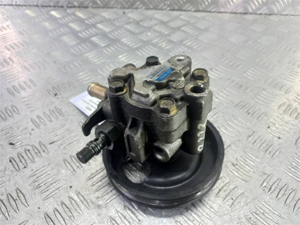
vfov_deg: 54.9
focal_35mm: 25
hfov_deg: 69.4
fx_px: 217
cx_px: 150
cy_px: 112
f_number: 1.8
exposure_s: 1/50
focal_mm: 4.6
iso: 125
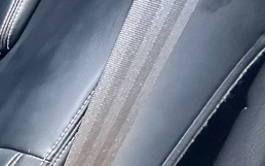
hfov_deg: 20.1
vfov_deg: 21.2
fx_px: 426
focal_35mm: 59
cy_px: 165
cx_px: -249
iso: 640
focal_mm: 2.22
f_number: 2.2
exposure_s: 1/60
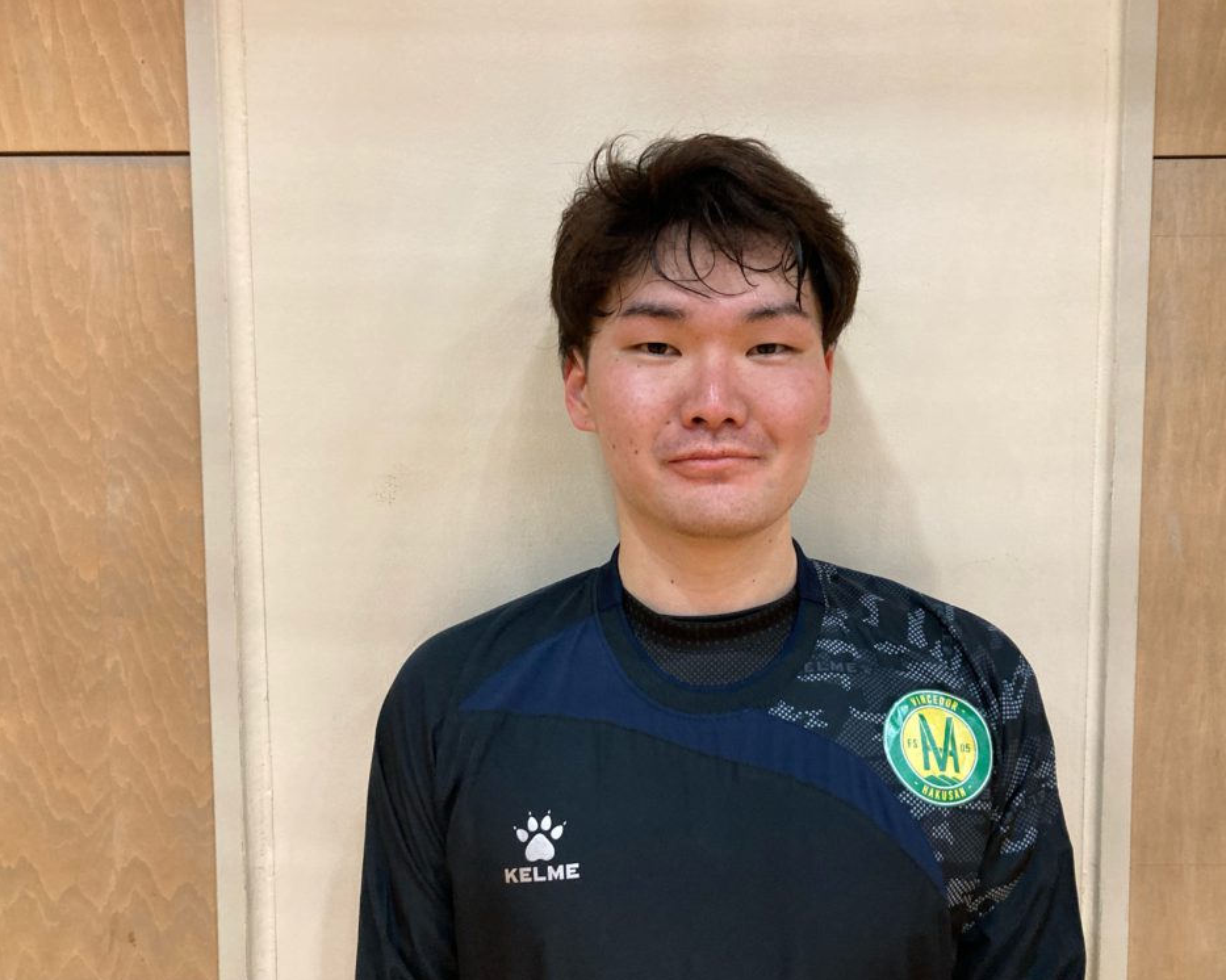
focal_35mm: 30
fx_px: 1088
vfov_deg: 48.5
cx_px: 648
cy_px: 482
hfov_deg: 58.7
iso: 250
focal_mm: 3.99
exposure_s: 1/60
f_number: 1.8
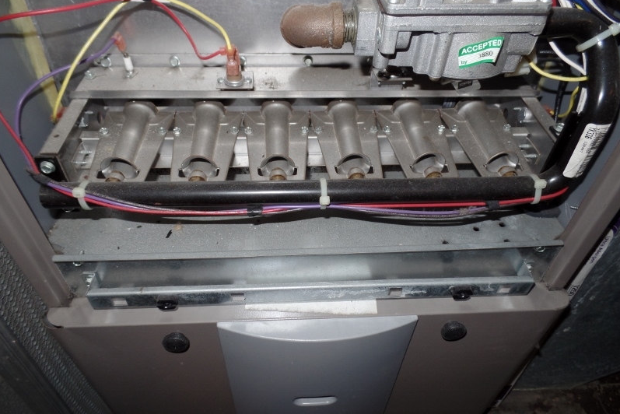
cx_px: 310
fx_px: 413
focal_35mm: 24
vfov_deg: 53.1
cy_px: 218
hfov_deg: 73.7
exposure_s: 1/30
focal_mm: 4.1
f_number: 2.8
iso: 100
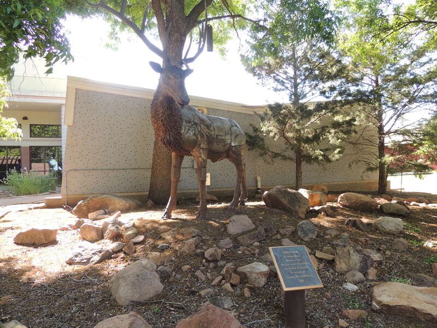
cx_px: 218
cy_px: 164
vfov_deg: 56.8
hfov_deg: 71.6
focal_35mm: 24
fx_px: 303
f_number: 3
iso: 100
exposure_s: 1/80
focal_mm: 4.3
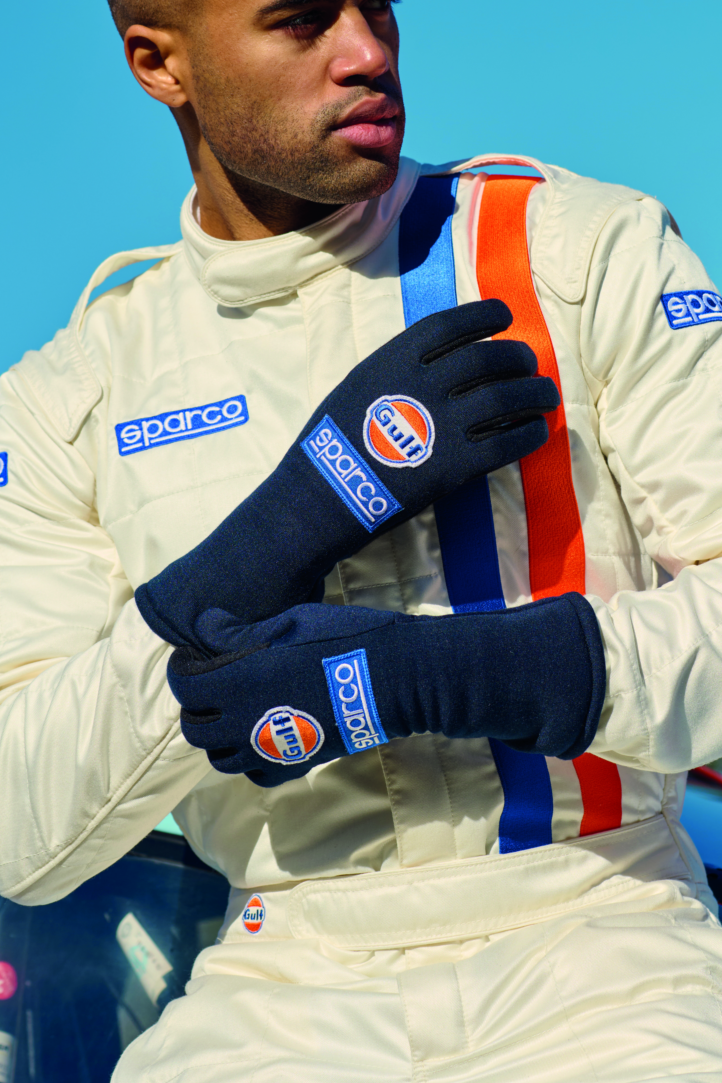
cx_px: 462
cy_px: 366
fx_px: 2888
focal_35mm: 96
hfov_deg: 14.2
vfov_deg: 21.2
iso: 125
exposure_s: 1/800
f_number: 6.3
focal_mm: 70
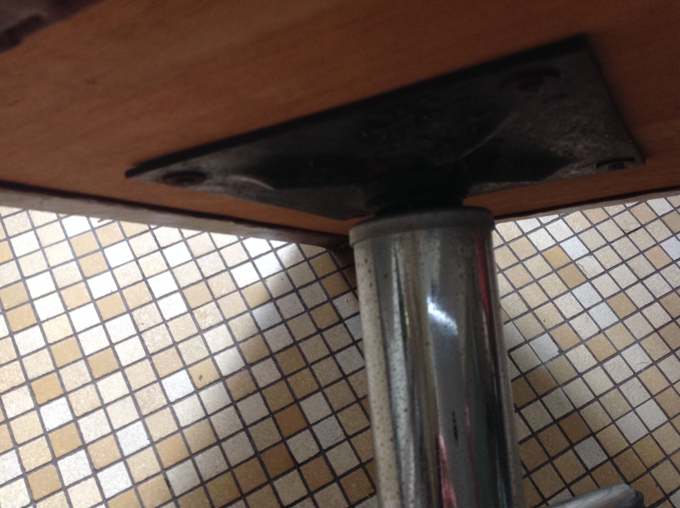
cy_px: 254
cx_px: 340
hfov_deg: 52.7
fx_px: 687
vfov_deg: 40.6
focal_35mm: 35
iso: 125
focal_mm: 4.28
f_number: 2.4
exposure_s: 1/15
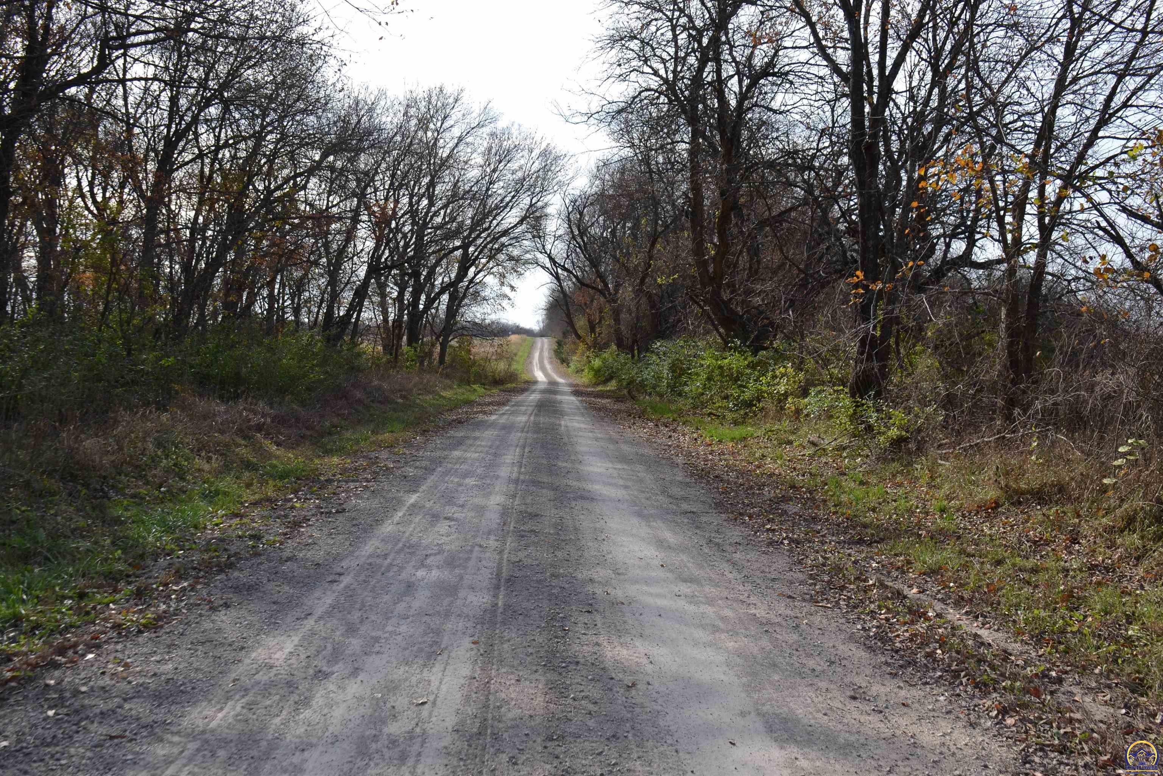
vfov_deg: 43.6
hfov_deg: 61.9
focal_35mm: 30
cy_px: 388
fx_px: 969
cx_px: 582
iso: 100
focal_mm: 20
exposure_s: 1/250
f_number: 8
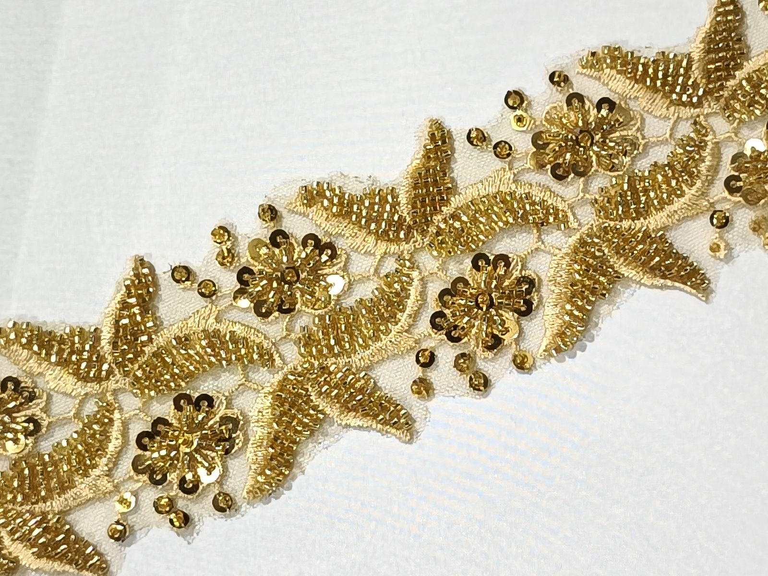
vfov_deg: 18.0
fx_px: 1819
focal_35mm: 82
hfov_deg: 23.8
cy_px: 288
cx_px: 384
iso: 2000
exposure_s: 1/3805
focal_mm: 6.57
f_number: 1.6
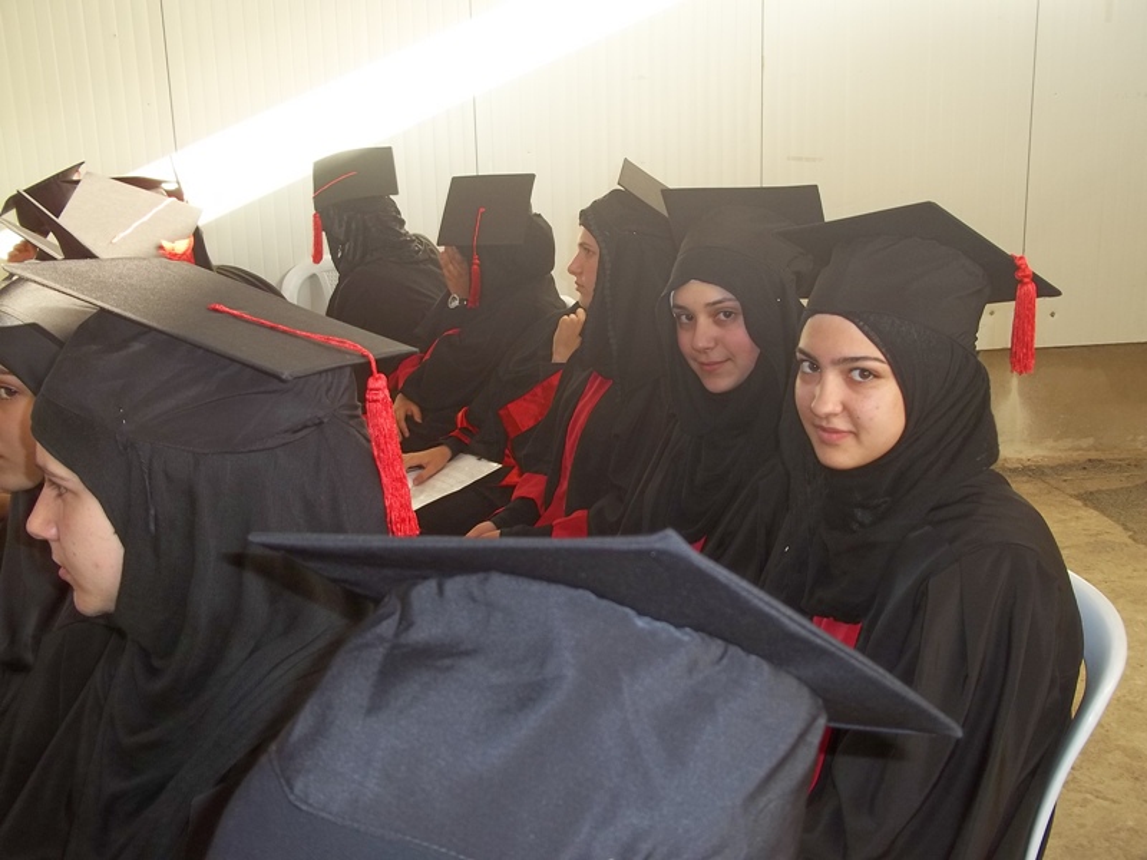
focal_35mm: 36
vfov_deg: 39.7
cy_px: 430
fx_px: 1193
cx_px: 574
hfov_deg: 51.4
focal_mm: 6.5
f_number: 3.1
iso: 64
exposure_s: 1/30
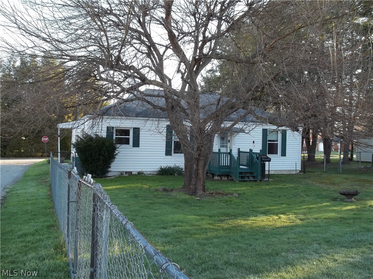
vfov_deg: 42.9
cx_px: 186
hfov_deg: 55.4
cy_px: 140
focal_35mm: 33
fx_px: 356
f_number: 3.3
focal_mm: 5.9
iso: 64
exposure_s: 1/80
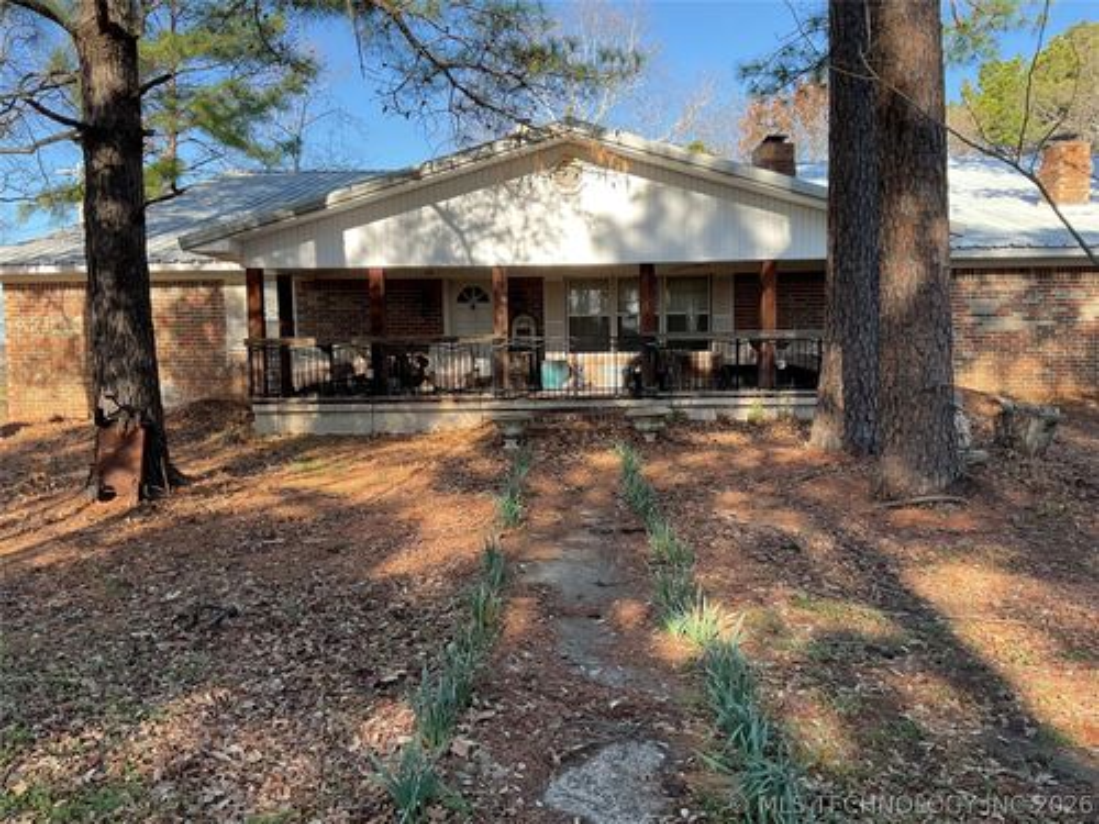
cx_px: 550
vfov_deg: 48.2
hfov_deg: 61.7
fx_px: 921
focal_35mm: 29
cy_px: 412
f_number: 1.8
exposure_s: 1/360
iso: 16
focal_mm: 3
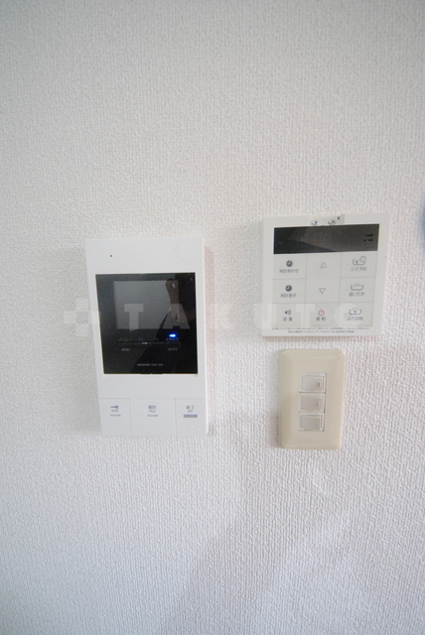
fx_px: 212
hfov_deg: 90.1
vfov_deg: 112.6
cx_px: 212
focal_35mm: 12
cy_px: 318
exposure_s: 1/30
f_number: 4.5
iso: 1400
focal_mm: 8
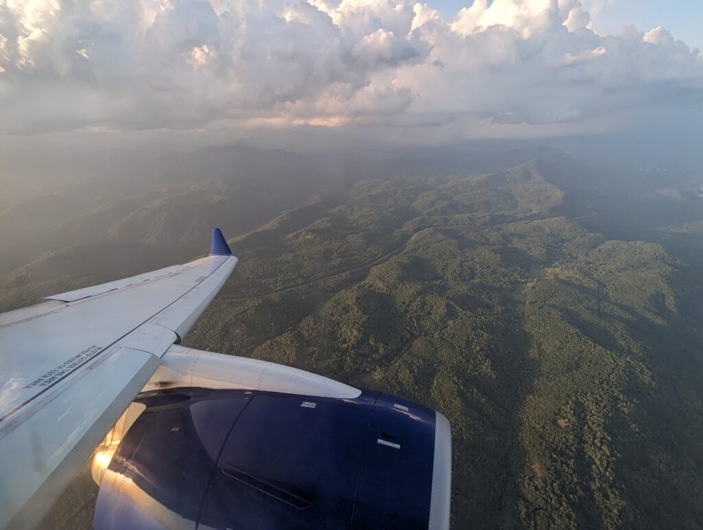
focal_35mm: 16
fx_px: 325
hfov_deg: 94.4
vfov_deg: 78.2
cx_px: 352
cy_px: 265
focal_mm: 2.35
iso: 55
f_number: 2.2
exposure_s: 1/452
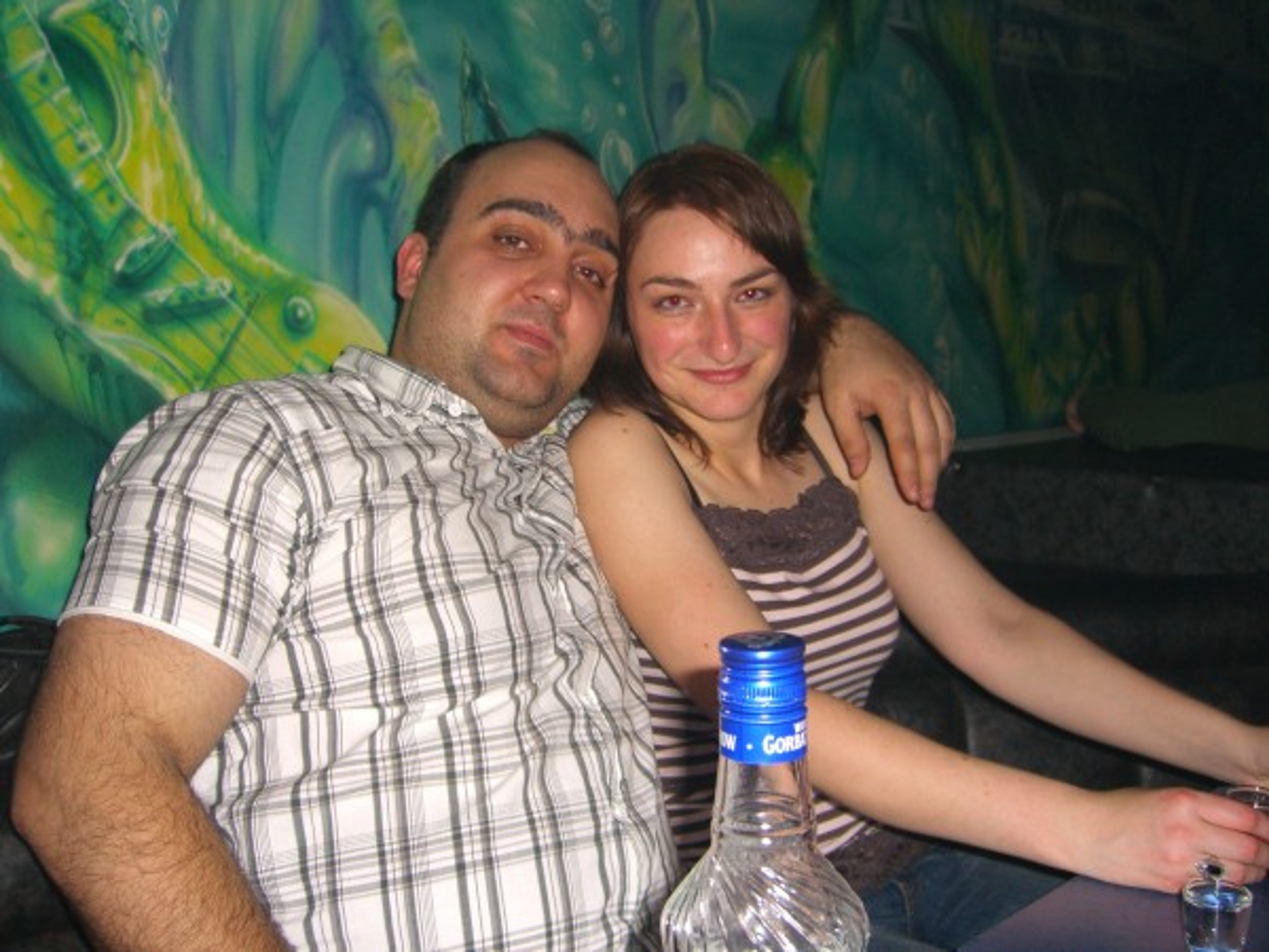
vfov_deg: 37.7
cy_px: 476
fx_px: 1393
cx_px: 634
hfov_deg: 49.0
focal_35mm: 38
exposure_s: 1/60
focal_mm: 7.9
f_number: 2.8
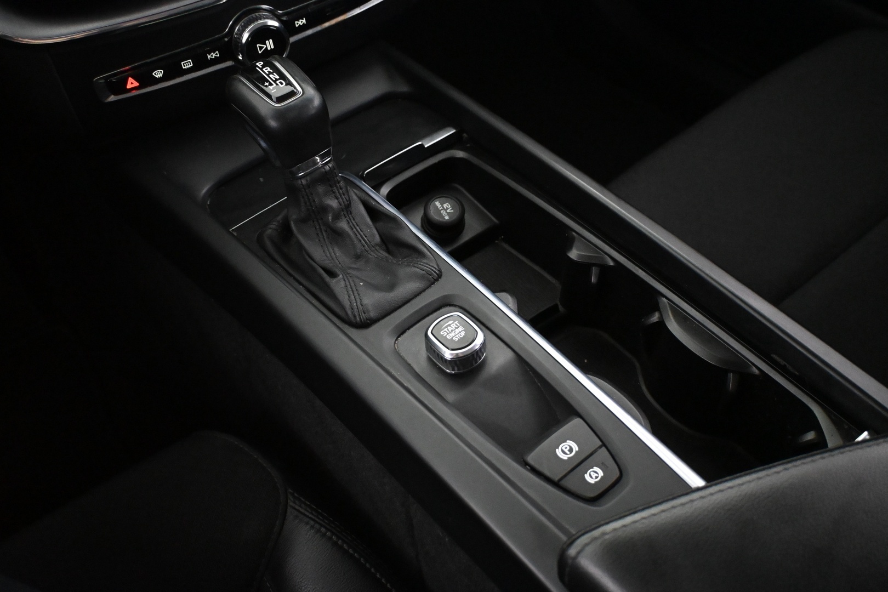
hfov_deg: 55.1
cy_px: 296
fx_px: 851
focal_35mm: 34
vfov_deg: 38.4
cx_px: 444
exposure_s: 1/60
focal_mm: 23
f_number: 4.2
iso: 8000
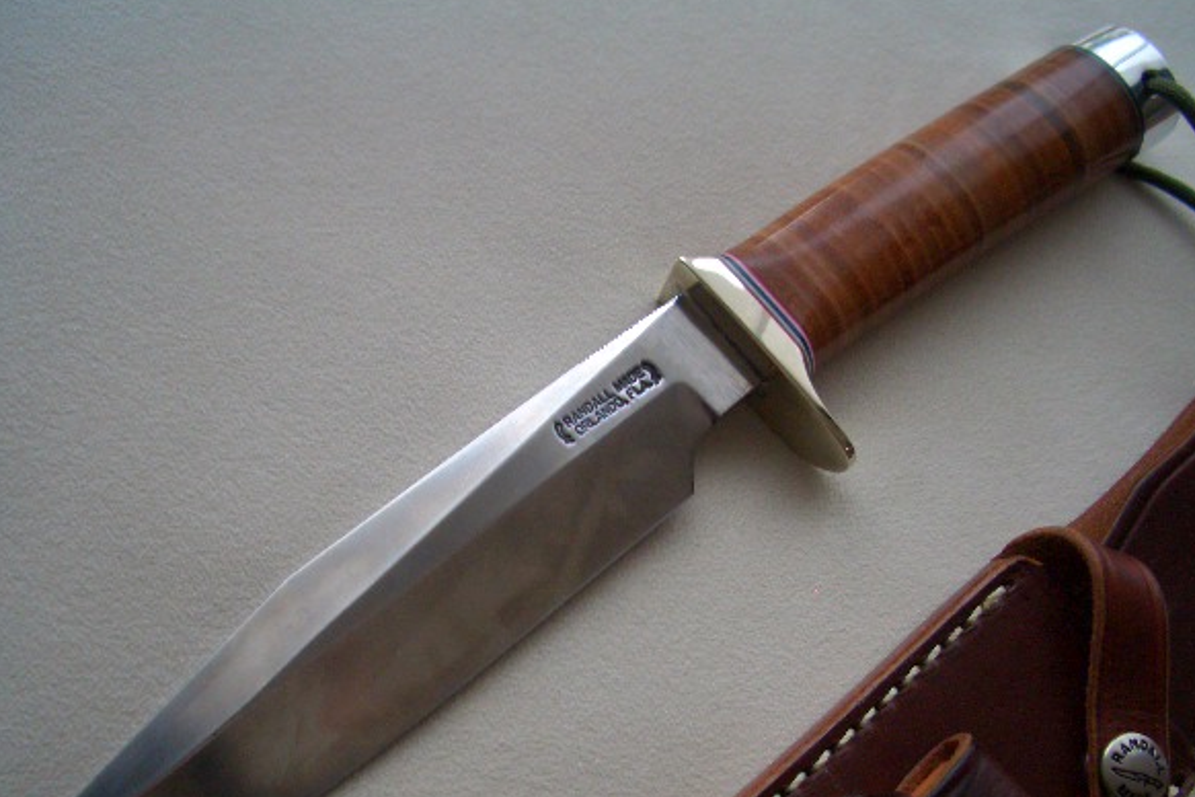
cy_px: 479
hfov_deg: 48.5
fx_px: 1328
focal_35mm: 40
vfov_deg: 33.3
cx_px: 583
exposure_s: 1/50
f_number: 2.6
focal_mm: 5.8
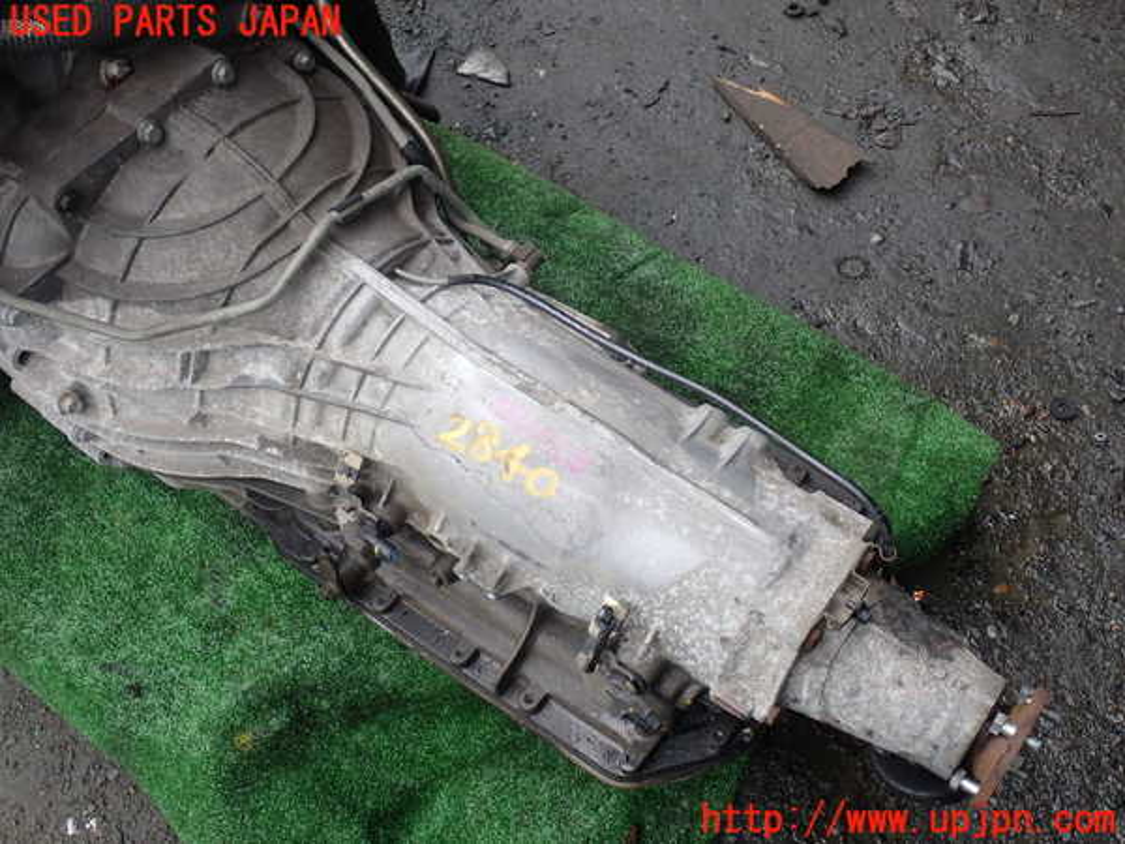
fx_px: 1235
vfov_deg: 37.7
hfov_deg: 49.0
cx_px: 562
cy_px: 422
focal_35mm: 38
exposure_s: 1/160
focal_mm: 6.83
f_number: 3.5
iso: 100
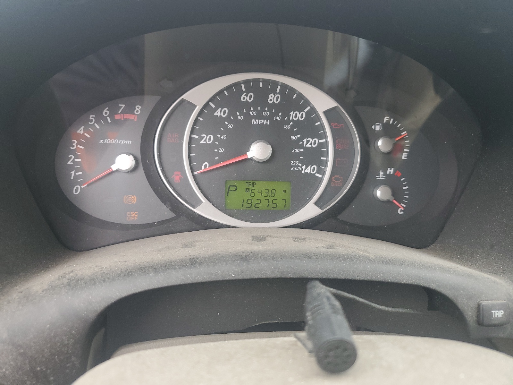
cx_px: 256
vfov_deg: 53.1
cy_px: 192
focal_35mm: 26
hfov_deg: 67.3
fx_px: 385
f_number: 1.5
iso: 85
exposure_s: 1/120
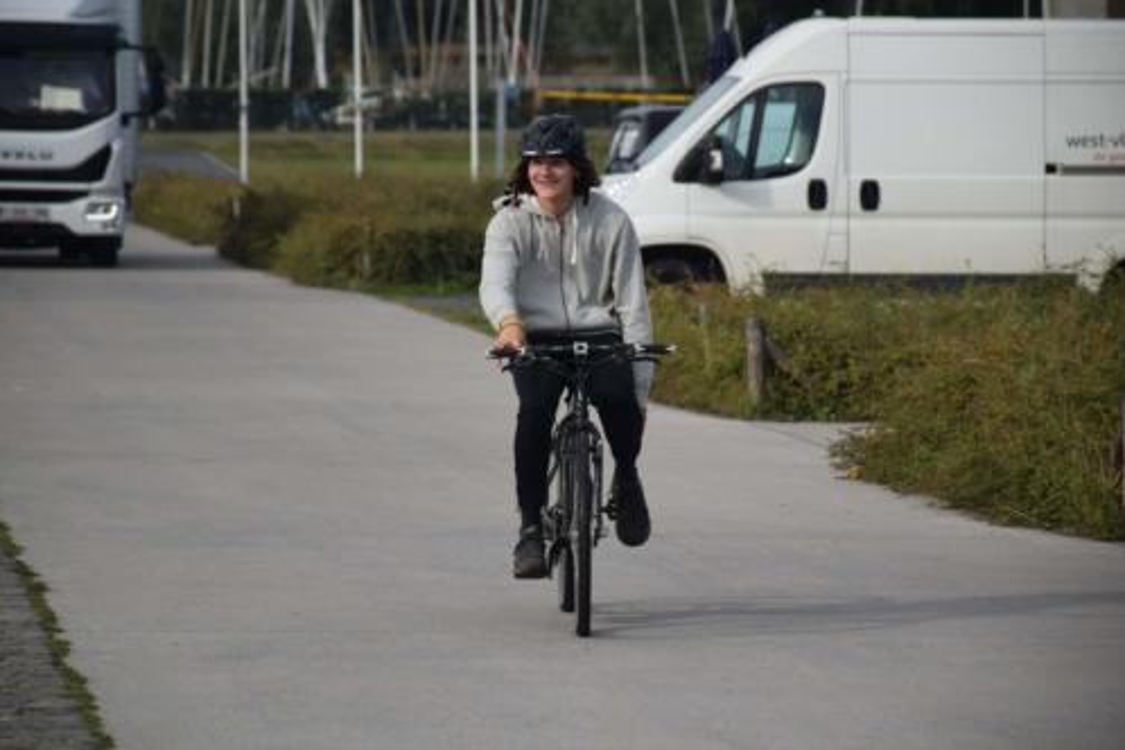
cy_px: 375
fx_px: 6593
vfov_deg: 6.5
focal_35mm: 211
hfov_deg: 9.8
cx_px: 562
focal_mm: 140
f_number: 6.3
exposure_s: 1/640
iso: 200
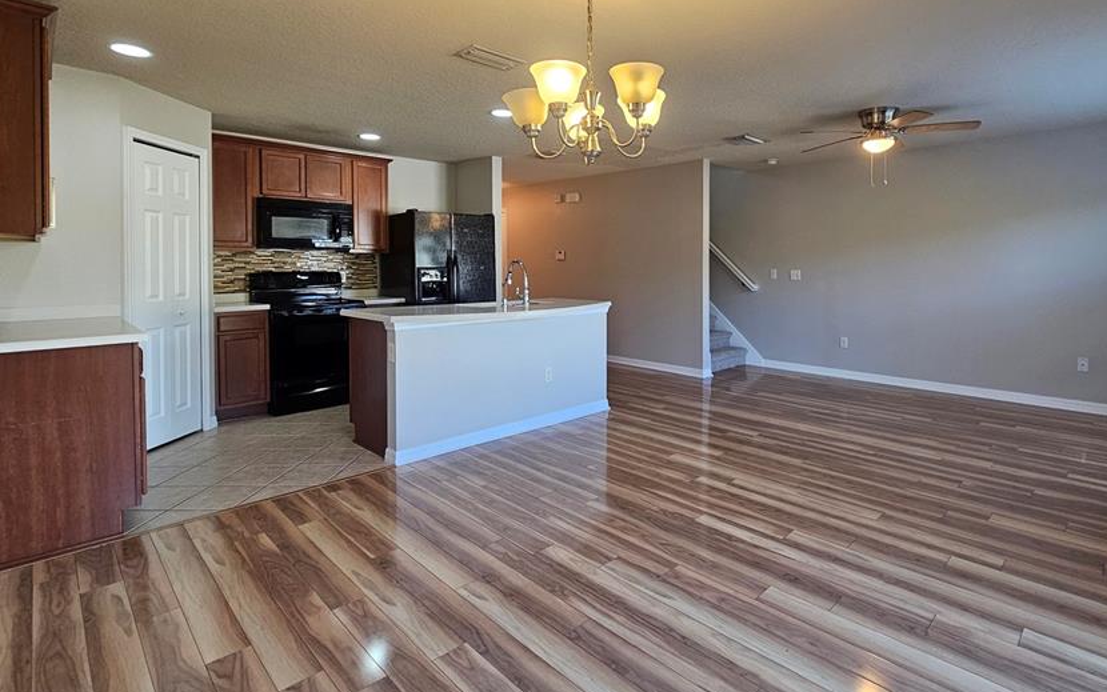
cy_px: 273
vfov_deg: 67.3
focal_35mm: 17
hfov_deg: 94.1
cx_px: 608
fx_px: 513
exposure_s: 1/60
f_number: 2.2
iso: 200
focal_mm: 2.2
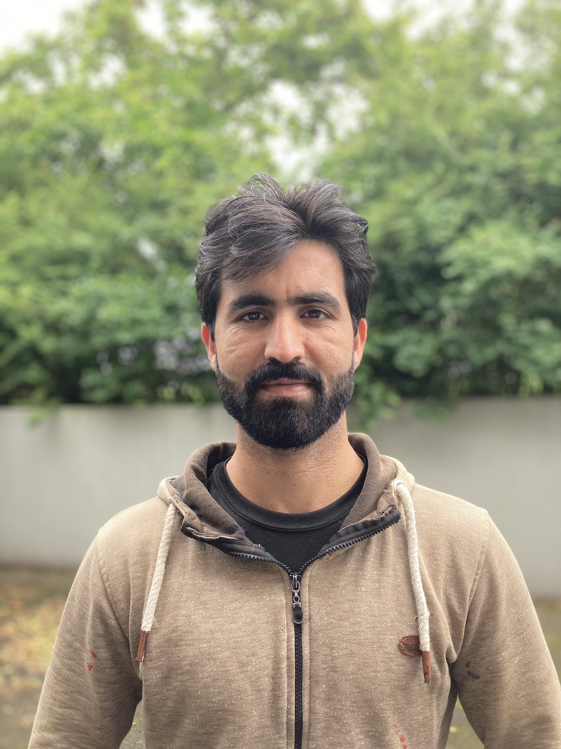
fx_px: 605
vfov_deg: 63.4
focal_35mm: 28
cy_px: 374
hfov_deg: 49.7
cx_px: 280
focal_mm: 3.99
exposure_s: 1/121
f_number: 1.8
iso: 40
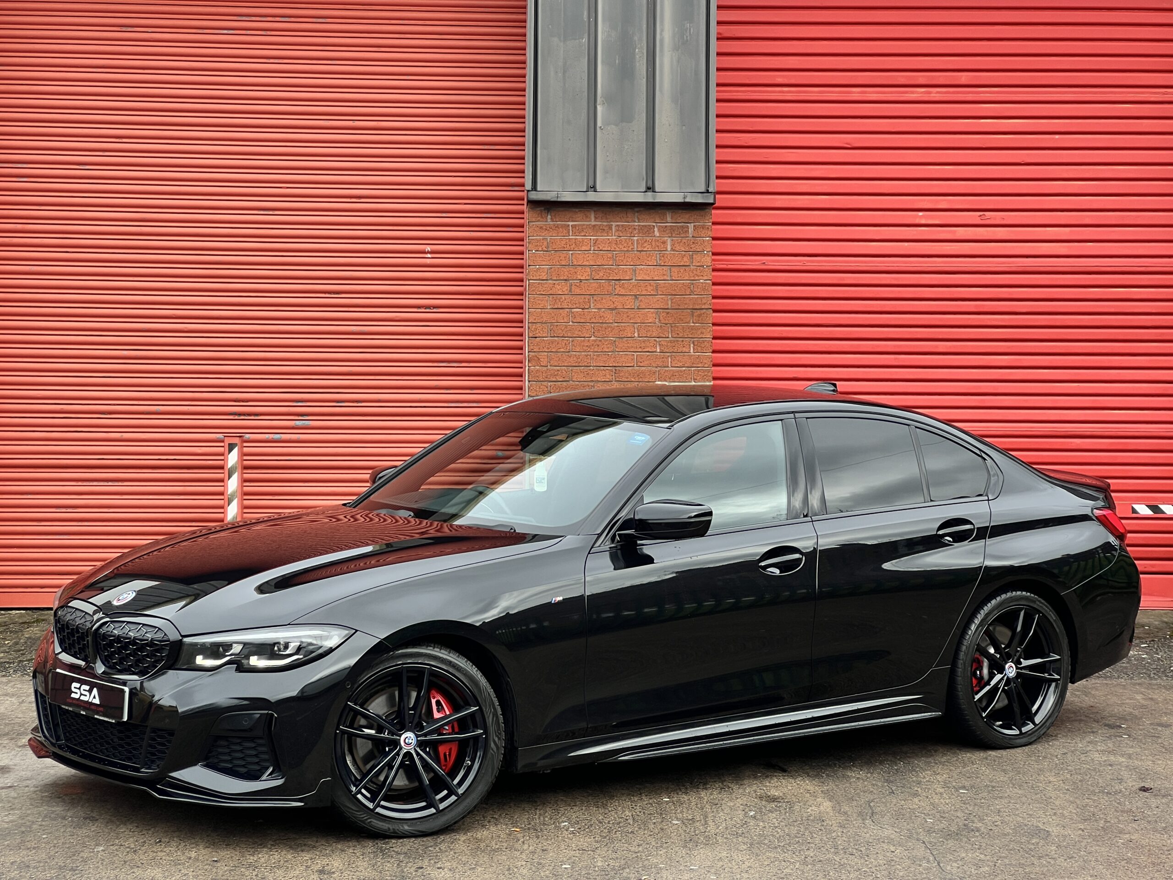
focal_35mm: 77
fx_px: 2609
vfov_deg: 19.1
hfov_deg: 25.3
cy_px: 440
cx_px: 586
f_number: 2.8
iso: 32
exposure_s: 1/130
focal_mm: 9
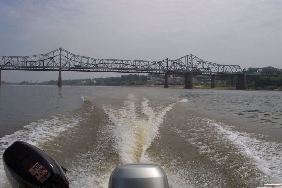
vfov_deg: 35.0
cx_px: 141
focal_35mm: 38
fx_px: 298
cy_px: 94
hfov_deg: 50.7
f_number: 4.8
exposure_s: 1/1000
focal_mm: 8
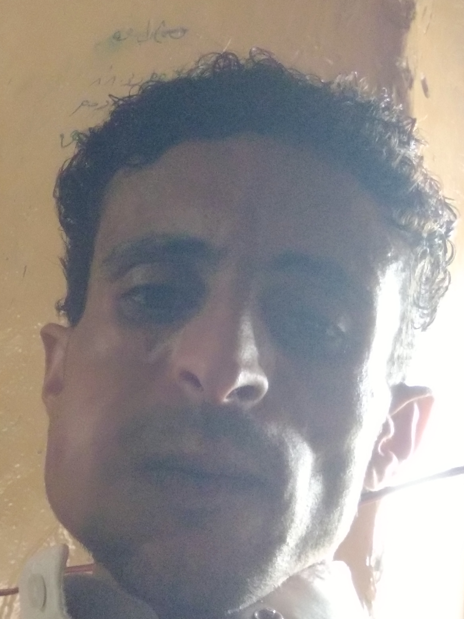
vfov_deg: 71.6
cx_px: 238
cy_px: 316
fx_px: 429
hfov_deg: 56.8
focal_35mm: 24
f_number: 2
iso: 378
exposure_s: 1/25
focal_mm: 2.48
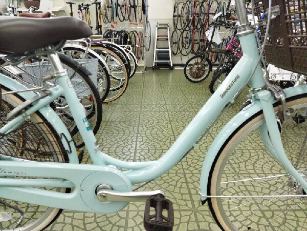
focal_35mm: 27
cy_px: 116
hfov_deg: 65.3
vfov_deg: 51.4
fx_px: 239
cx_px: 154
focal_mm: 4.71
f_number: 1.79
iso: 738
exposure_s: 1/400
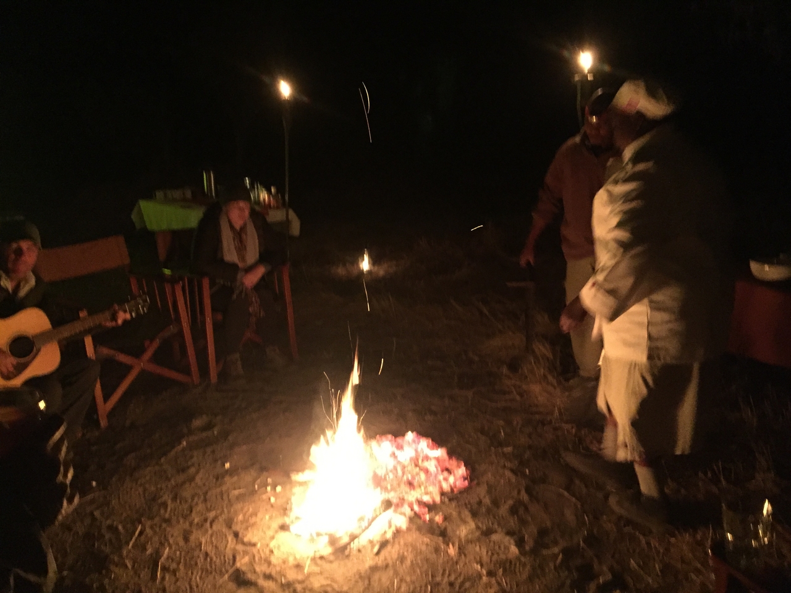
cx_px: 396
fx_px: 663
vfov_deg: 48.2
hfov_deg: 61.7
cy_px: 296
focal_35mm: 29
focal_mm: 4.15
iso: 800
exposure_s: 1/17
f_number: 2.2
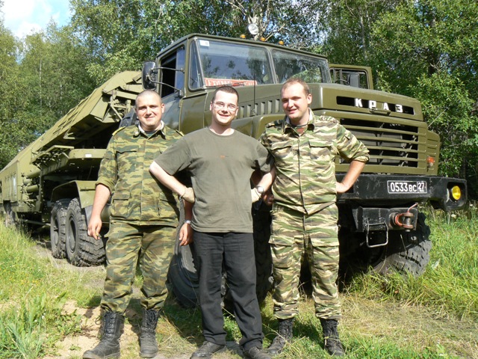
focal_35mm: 36
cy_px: 180
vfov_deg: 39.7
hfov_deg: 51.4
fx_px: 497
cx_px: 239
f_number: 5.6
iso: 80
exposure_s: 1/125
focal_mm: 6
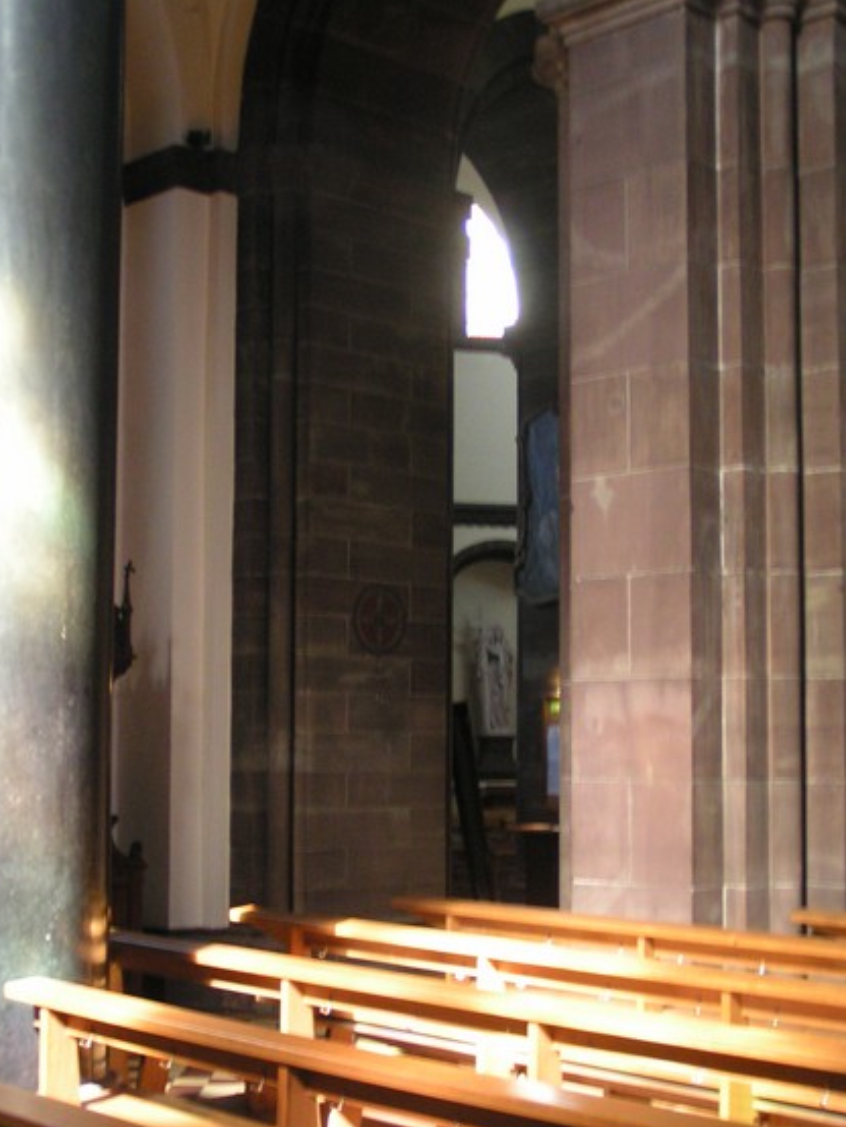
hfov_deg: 28.1
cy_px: 601
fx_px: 1693
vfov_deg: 36.8
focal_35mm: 52
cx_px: 437
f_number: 2.8
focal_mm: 7.3
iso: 200
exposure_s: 1/3
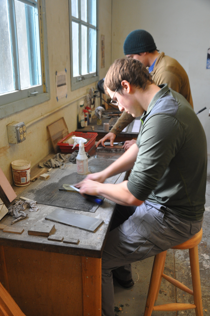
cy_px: 159
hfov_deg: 37.8
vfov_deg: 54.5
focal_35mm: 35
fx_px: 307
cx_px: 102
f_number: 3.8
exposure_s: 1/60
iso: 800
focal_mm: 22
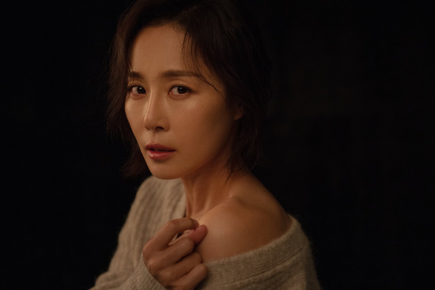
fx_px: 846
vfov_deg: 19.5
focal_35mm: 70
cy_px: 145
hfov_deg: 28.8
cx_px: 218
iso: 2000
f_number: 2.8
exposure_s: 1/100
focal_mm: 70
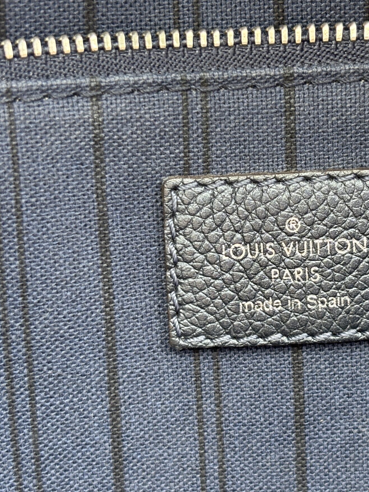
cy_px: 255
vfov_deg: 25.7
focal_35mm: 76
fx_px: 1080
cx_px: 260
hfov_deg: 19.3
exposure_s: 1/60
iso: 80
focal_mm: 5.96
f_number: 1.6
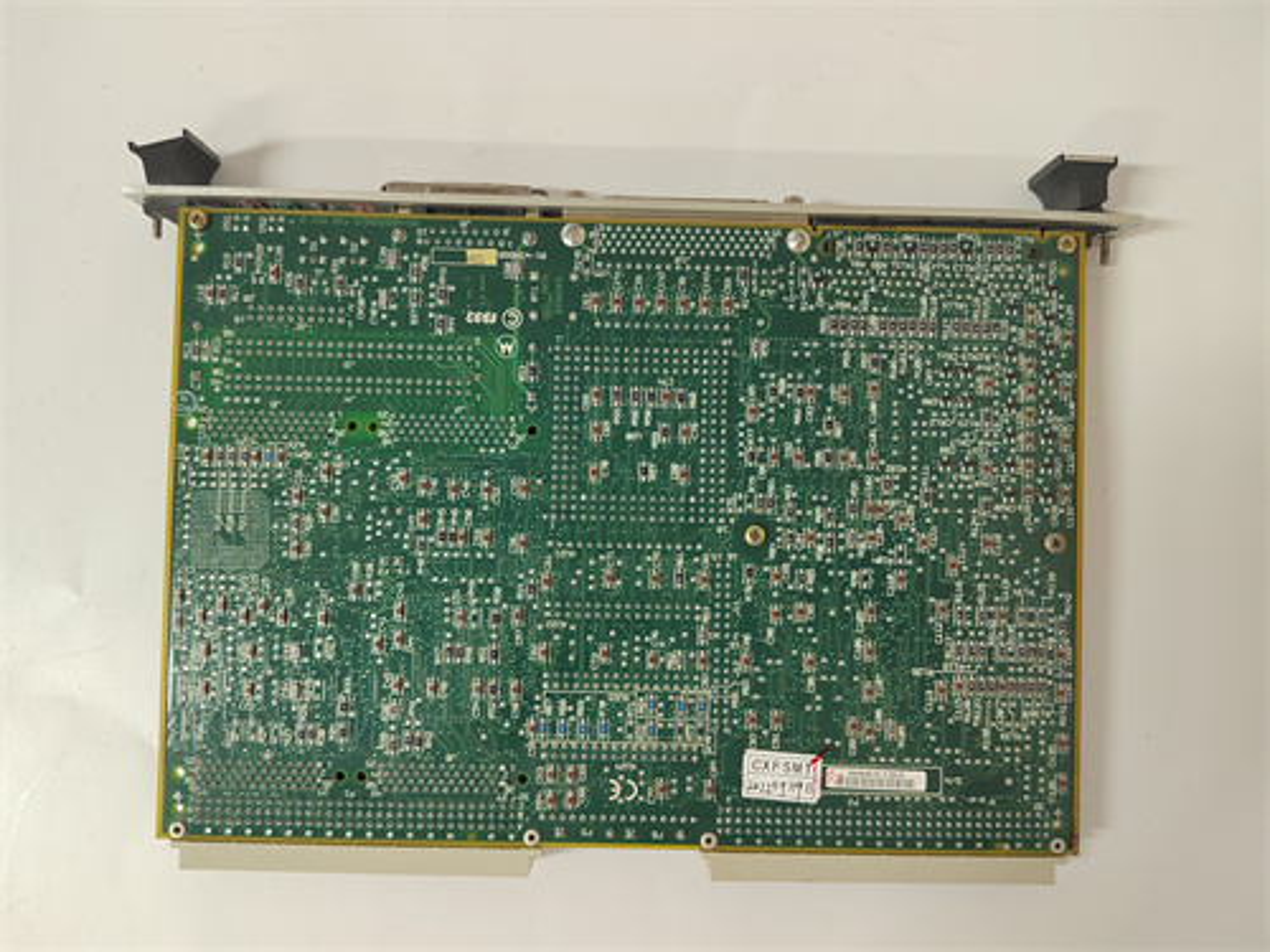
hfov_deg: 73.9
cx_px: 635
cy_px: 476
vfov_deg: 58.9
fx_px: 844
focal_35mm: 23
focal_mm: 5.52
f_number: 1.9
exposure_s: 1/50
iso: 1463
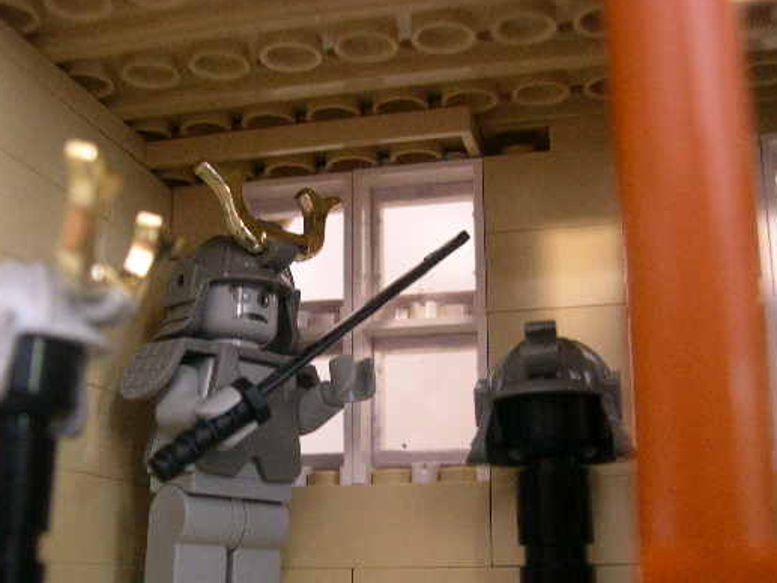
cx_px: 316
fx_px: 1055
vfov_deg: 30.8
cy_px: 355
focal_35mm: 47
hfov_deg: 40.3
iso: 400
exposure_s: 1/1.8
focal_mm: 8
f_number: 2.8
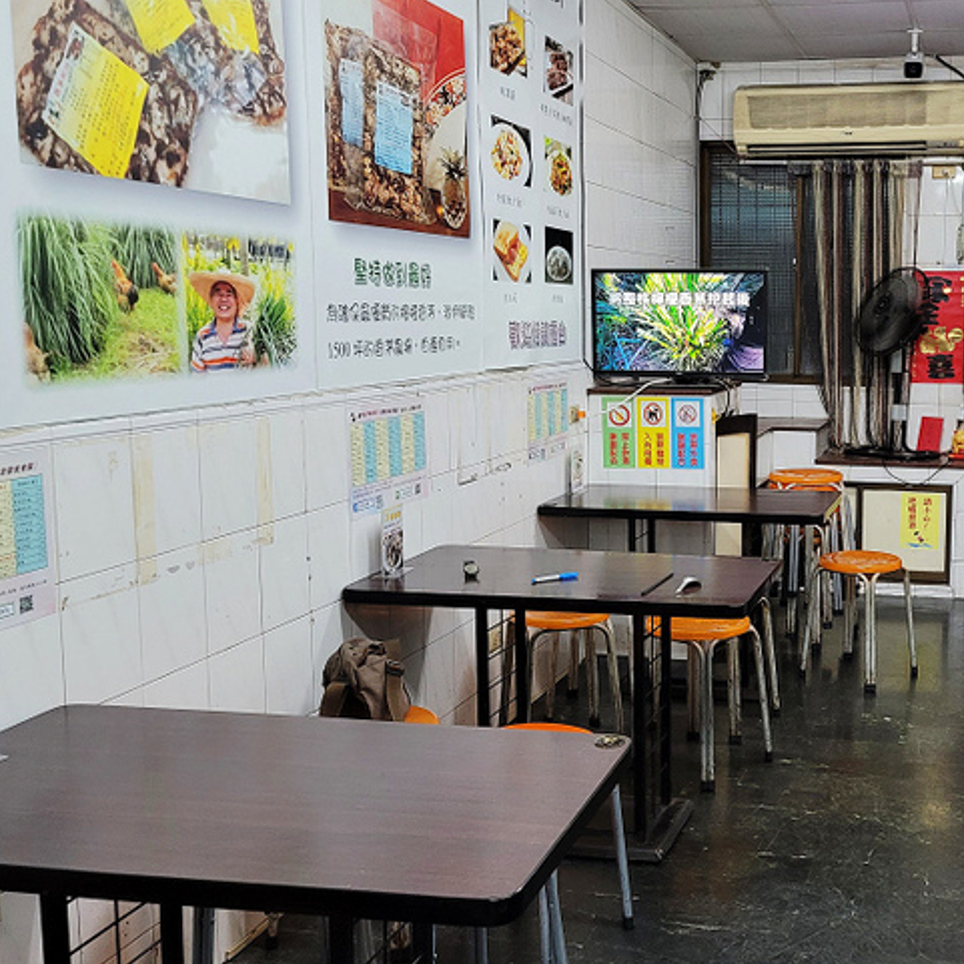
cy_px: 484
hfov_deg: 41.0
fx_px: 1229
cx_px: 776
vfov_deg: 42.8
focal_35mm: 39
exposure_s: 1/119
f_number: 1.8
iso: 320
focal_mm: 7
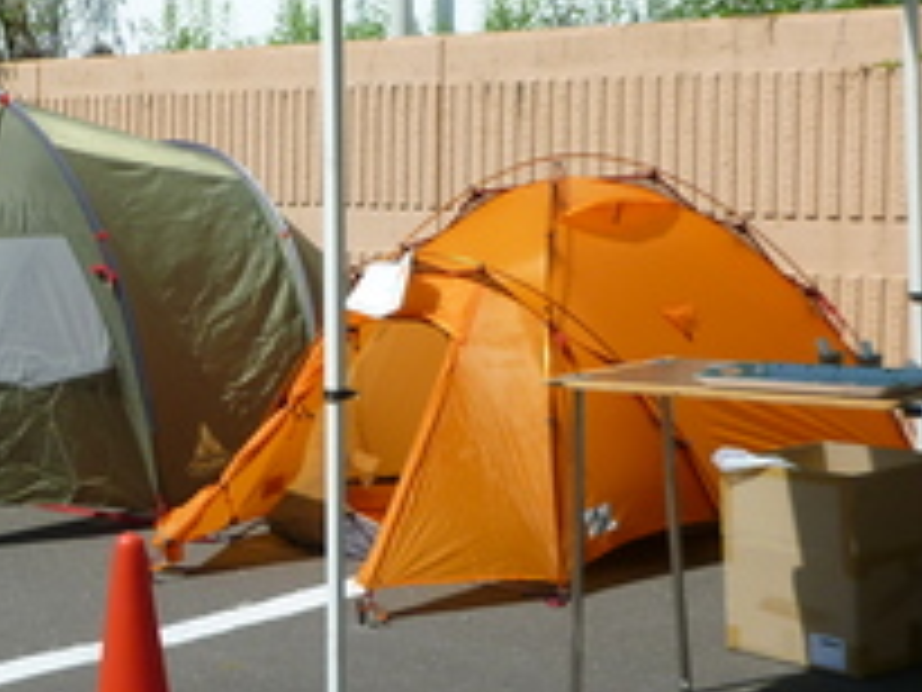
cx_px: -133
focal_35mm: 75
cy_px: 265
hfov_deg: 24.0
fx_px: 1999
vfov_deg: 19.6
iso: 100
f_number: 3.3
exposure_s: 1/1300
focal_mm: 4.9
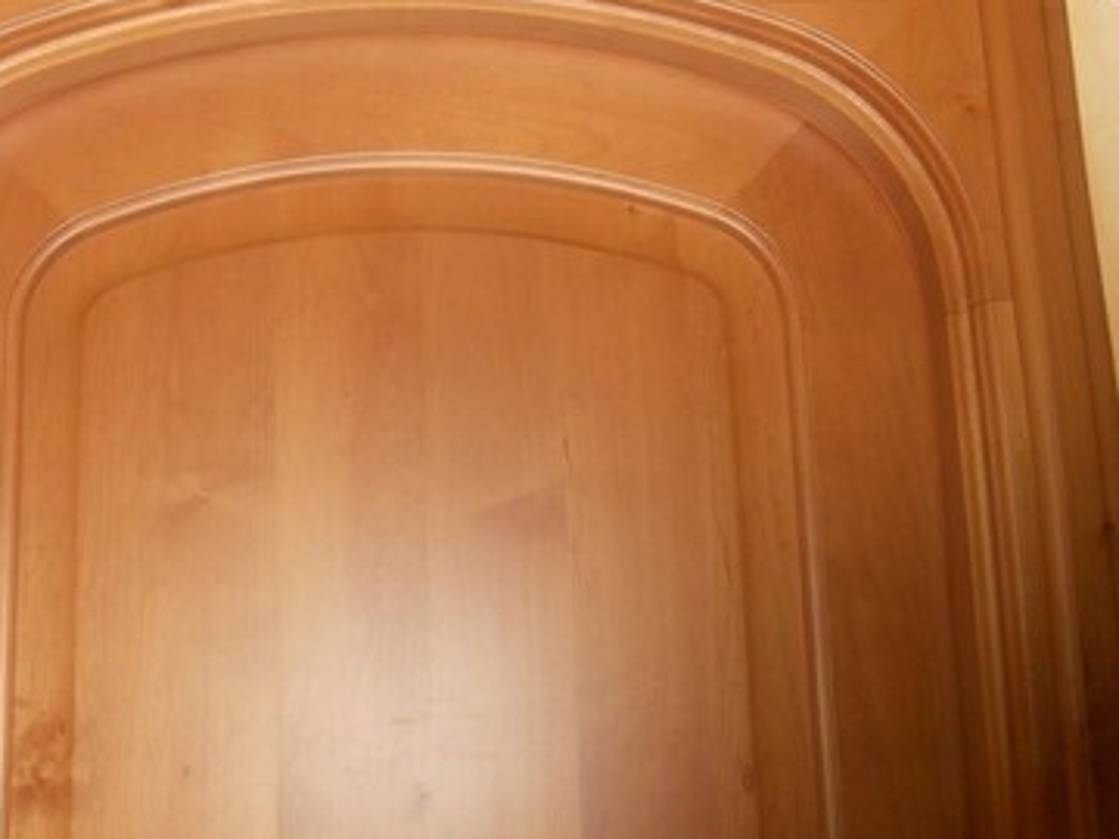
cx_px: 457
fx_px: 1455
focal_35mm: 45
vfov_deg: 32.2
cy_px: 416
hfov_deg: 41.9
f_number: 3.2
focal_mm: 4.9
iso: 200
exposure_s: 1/25
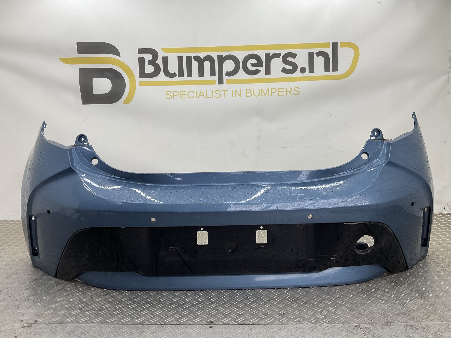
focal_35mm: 29
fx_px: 378
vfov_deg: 48.2
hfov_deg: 61.7
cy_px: 169
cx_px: 226
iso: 20
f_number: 1.8
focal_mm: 3
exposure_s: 1/120
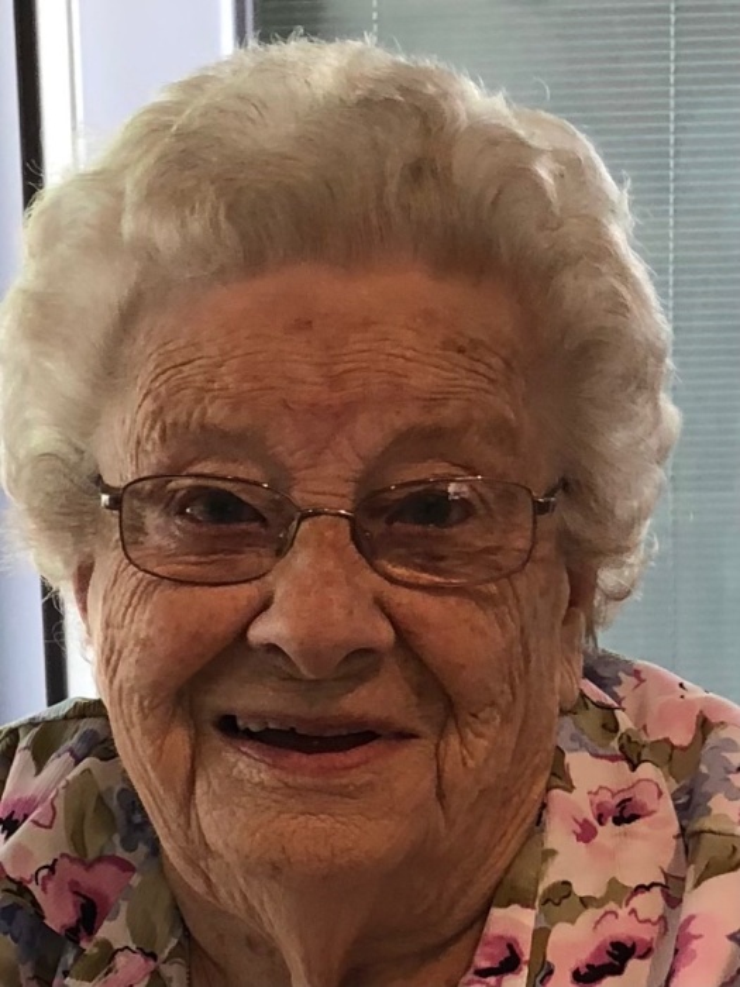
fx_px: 798
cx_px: 370
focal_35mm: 28
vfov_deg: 63.4
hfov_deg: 49.7
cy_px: 494
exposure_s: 1/24
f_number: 1.8
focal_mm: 3.99
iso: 40
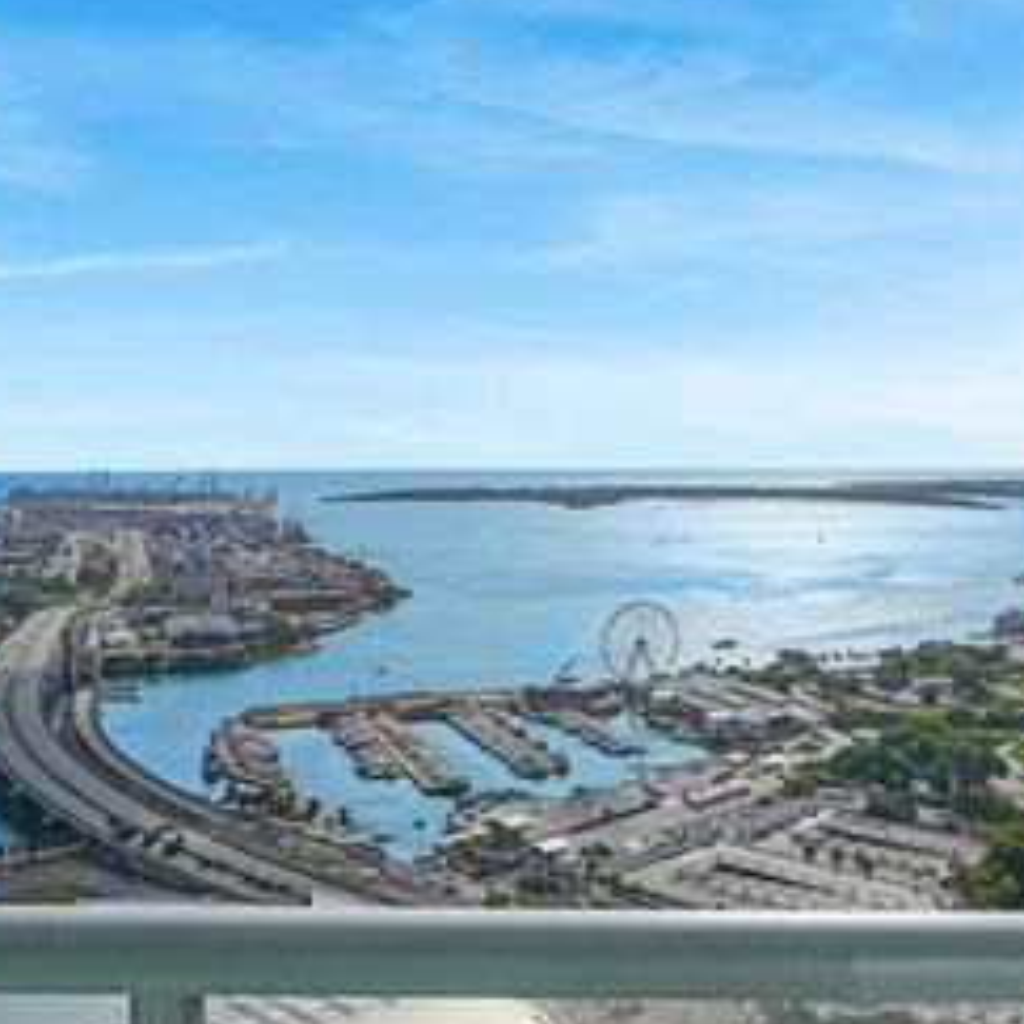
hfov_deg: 41.7
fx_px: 1339
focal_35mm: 40
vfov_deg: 41.9
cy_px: 504
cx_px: 607
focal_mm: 20
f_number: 11
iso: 200
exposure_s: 1/2000
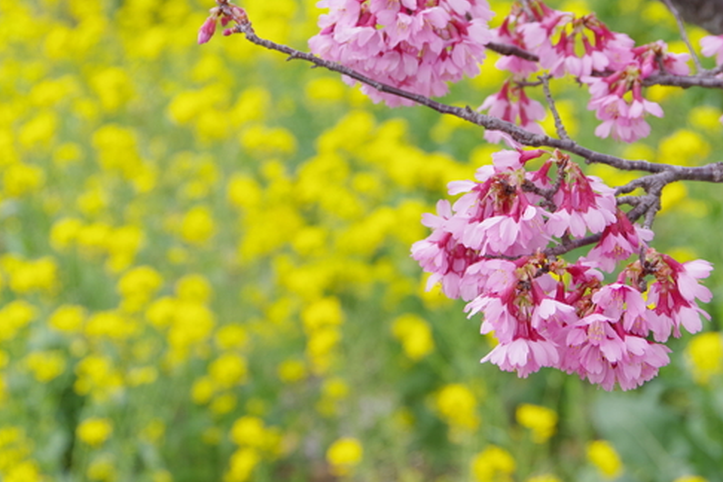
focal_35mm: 104
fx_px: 2089
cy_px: 196
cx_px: 362
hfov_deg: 19.6
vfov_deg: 13.2
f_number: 5.6
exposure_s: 1/100
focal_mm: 53
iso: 100
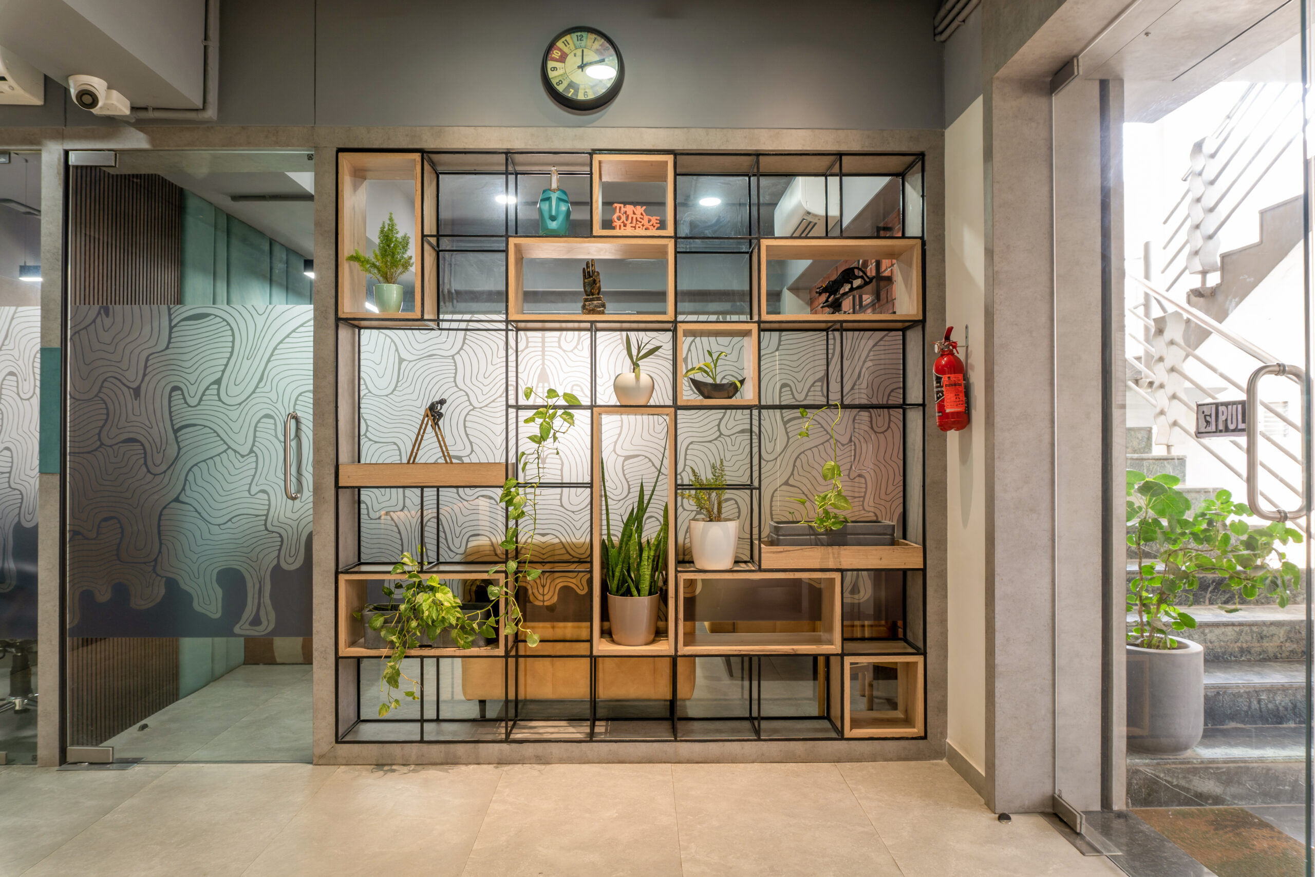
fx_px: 877
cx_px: 658
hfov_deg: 73.7
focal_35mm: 24
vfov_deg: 53.2
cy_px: 438
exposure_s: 1/2
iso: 50
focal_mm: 16
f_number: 7.1
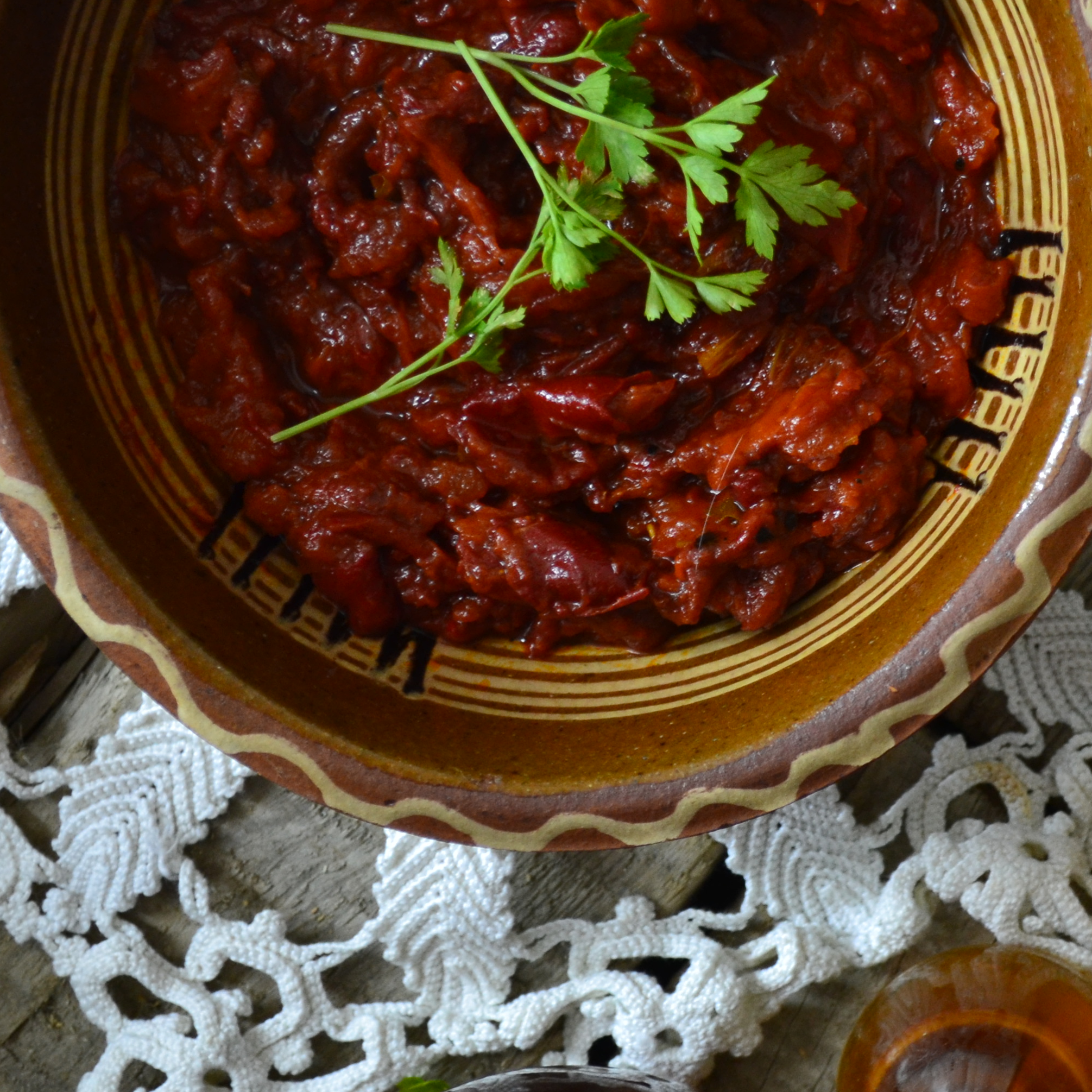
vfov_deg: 15.7
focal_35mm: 111
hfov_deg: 15.4
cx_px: 1096
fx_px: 3962
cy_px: 521
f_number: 5
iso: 800
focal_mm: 38
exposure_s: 1/13
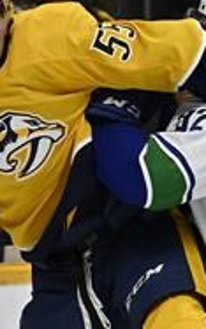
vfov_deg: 4.1
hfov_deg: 2.6
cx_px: 164
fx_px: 4614
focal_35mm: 514
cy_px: 303
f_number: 4.5
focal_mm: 145
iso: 5000
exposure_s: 1/2500
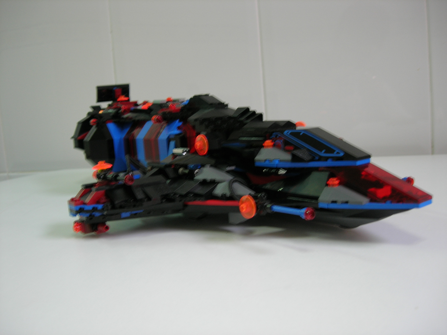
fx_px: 491
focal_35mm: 38
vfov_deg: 37.7
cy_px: 168
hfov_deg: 49.0
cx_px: 224
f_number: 2.8
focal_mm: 7.8
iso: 64
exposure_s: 1/15.4
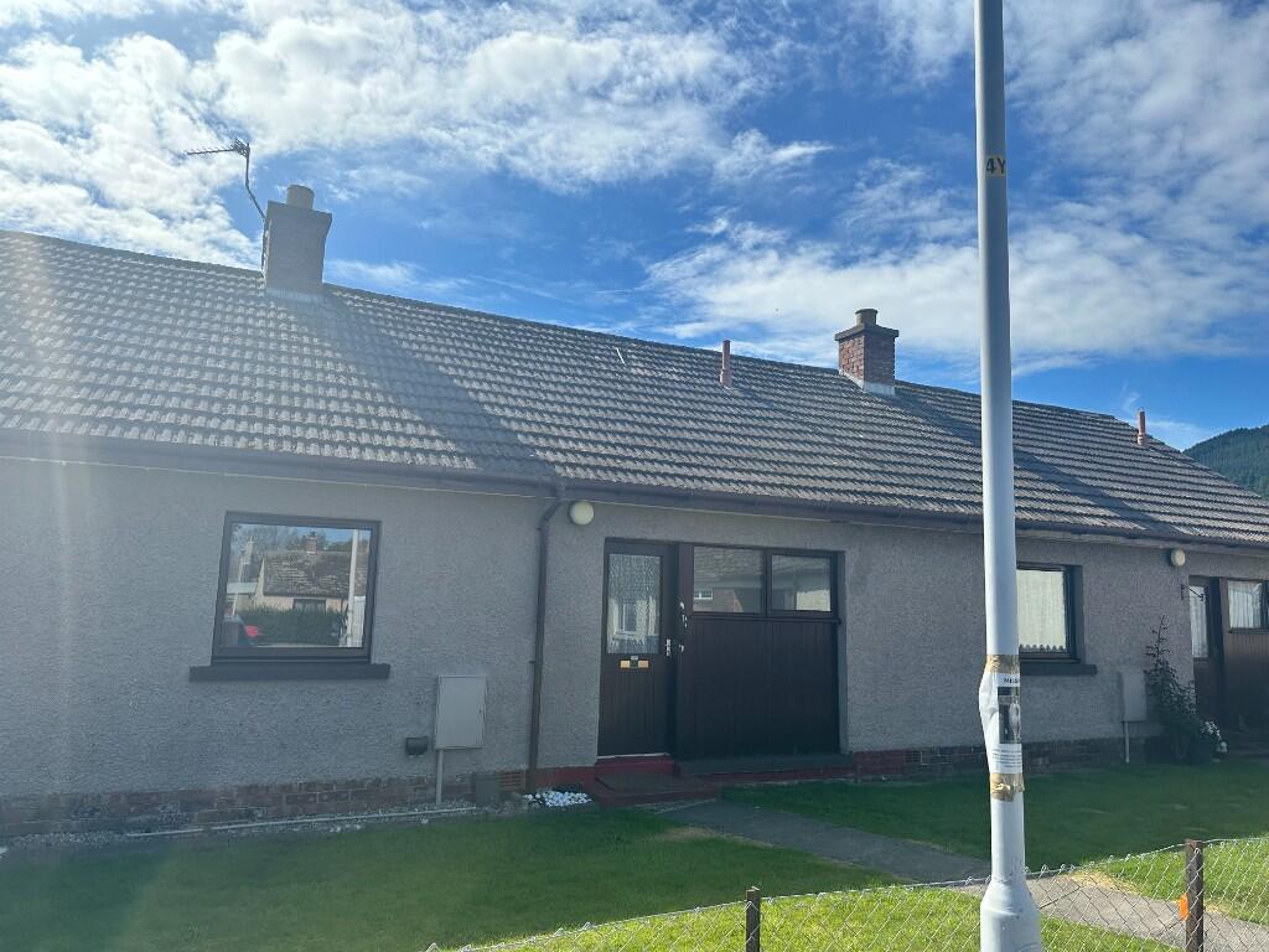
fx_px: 880
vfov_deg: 56.8
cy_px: 476
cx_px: 634
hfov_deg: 71.6
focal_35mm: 24
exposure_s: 1/5000
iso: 80
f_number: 1.78
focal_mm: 6.86
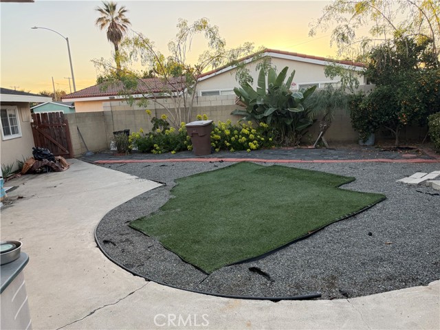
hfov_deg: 71.6
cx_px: 220
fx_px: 305
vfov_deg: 56.8
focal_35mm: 24
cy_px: 165
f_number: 1.78
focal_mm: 6.76
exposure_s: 1/295
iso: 80
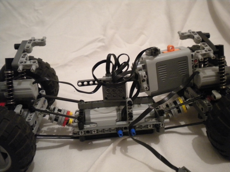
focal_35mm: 41
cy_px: 86
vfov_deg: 35.1
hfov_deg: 45.8
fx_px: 272
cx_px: 115
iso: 800
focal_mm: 7.4
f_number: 3.5
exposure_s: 1/17.5
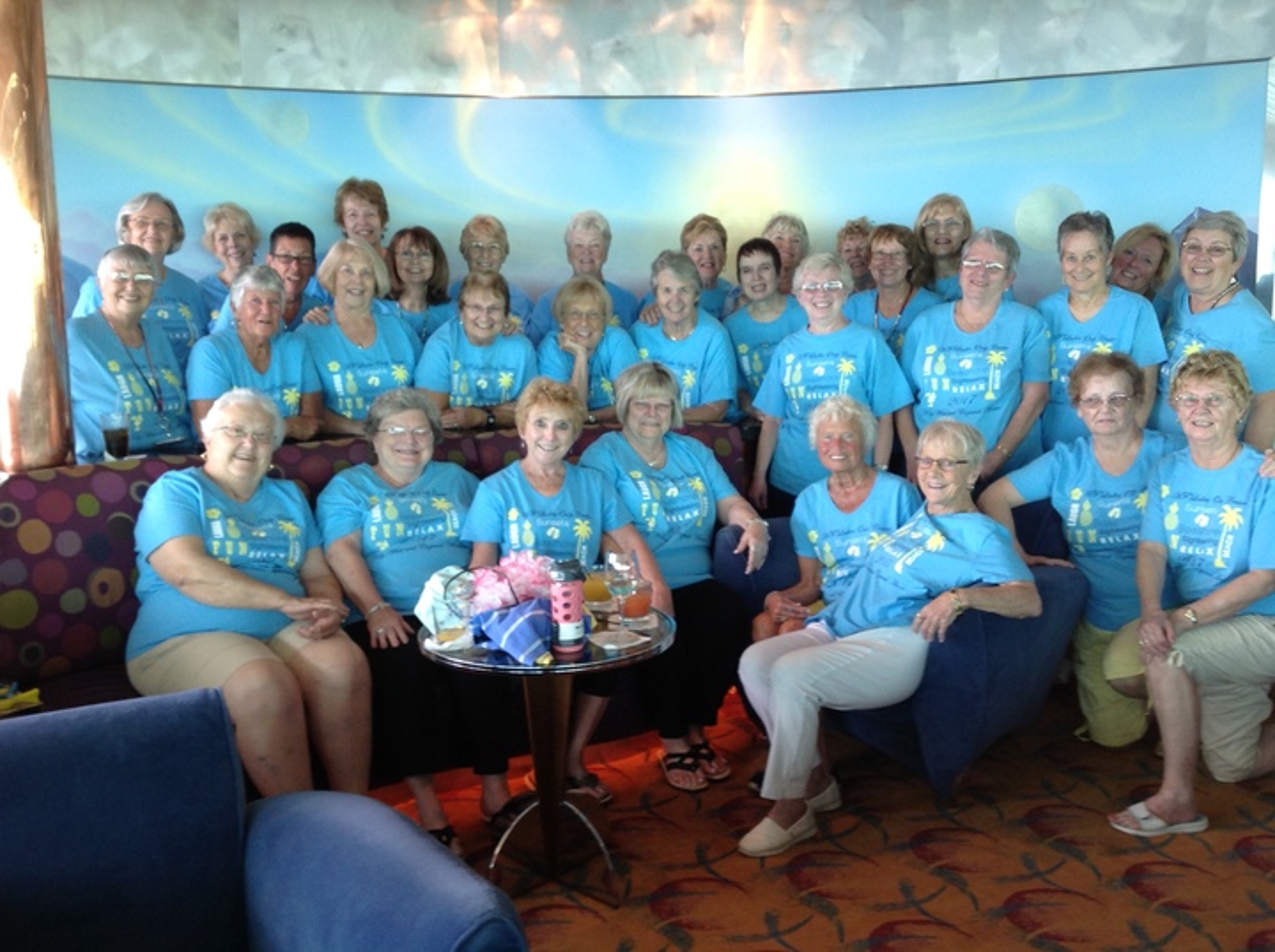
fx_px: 1287
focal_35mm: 35
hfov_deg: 52.7
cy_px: 476
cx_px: 638
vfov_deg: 40.6
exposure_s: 1/15
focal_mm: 4.28
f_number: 2.4
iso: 64
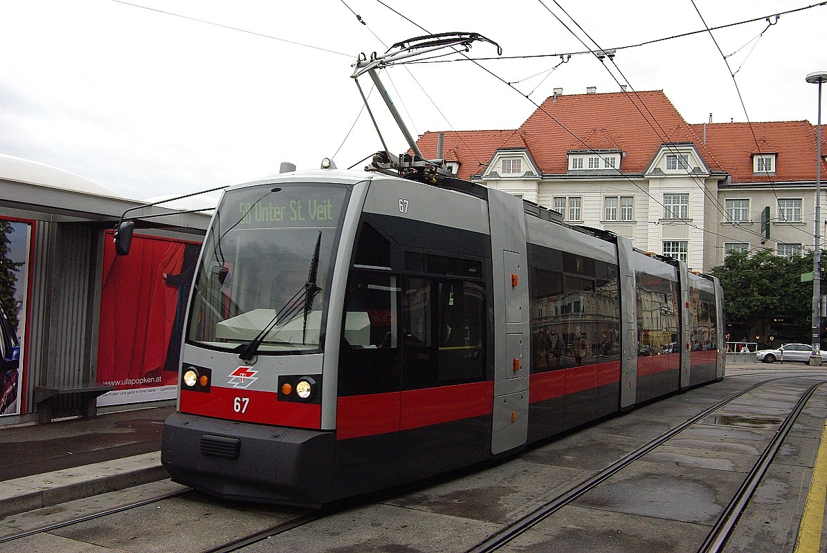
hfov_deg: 55.7
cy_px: 276
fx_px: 782
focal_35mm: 34
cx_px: 414
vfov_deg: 39.0
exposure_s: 1/160
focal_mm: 23
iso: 800
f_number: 10
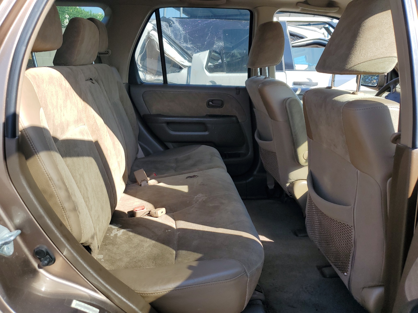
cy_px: 156
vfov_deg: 53.1
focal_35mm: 26
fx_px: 314
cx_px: 209
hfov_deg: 67.3
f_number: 1.5
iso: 50
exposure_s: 1/667
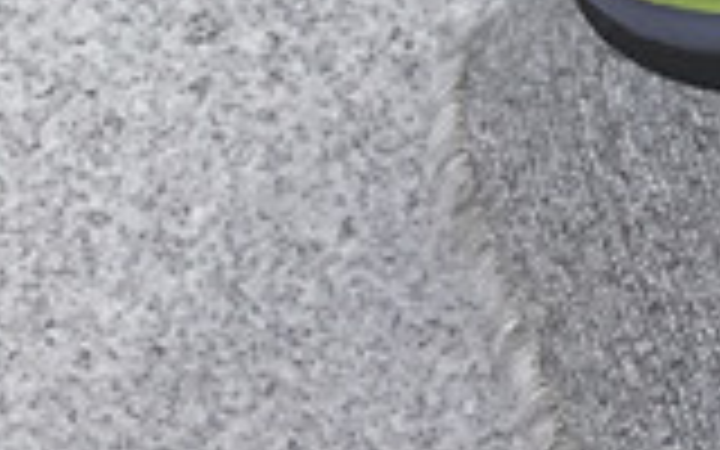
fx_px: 3630
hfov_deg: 10.0
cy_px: -853
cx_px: 1670
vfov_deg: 6.5
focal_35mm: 185
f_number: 2.4
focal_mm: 3.3
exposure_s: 1/212
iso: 25
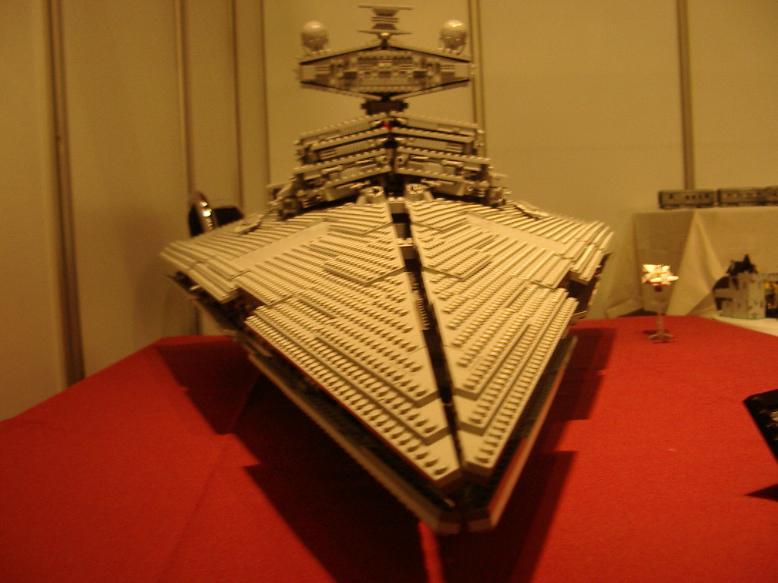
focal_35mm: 38
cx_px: 389
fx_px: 854
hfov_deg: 49.0
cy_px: 292
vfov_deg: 37.7
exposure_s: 1/15
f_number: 2.6
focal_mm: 5.8
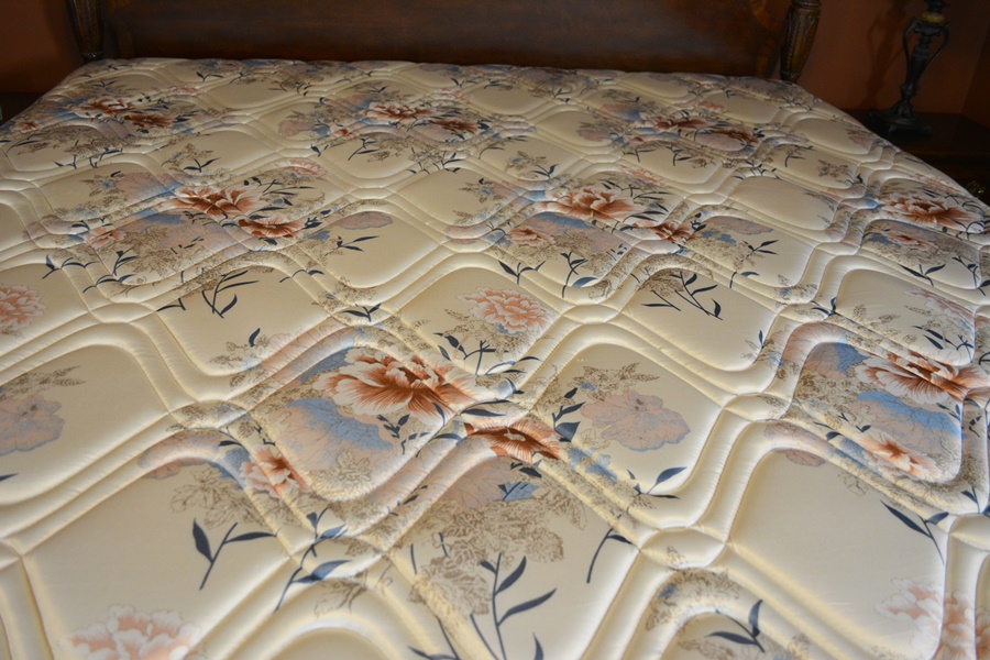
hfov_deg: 67.4
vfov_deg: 47.9
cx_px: 495
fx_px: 742
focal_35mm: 27
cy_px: 330
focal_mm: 18
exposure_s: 1/60
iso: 800
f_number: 4
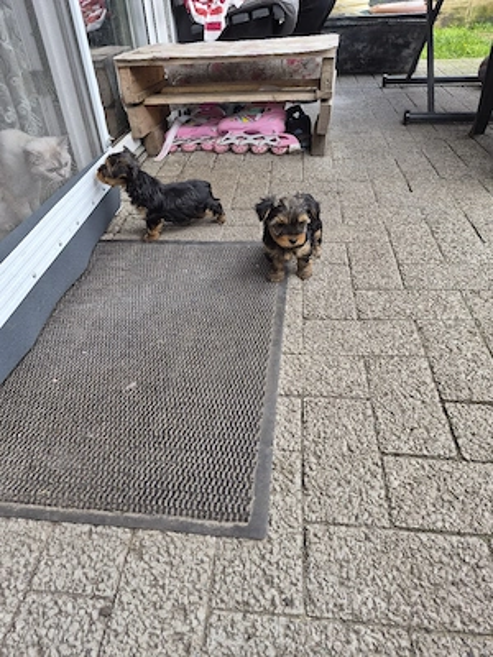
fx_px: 437
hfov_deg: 58.9
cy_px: 328
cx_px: 246
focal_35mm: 23
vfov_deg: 73.9
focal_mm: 5.4
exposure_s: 1/370
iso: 50
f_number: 1.8
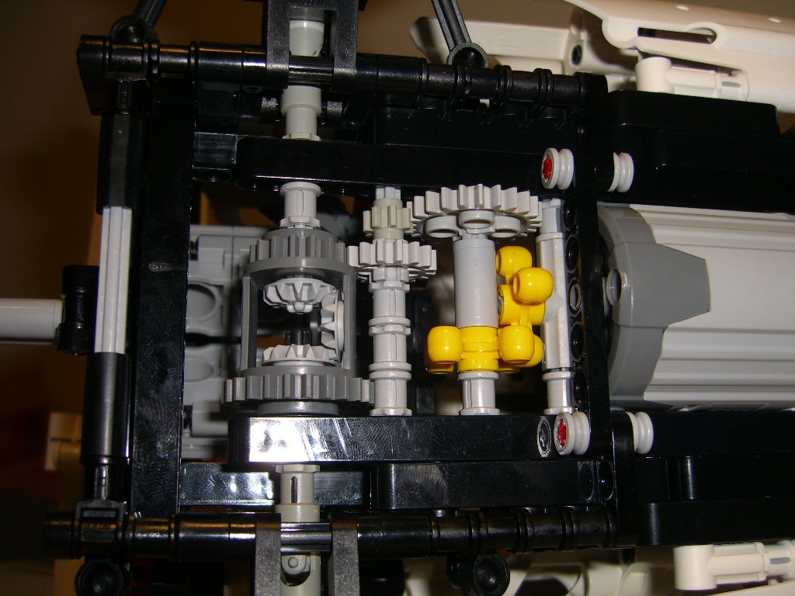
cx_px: 398
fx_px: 873
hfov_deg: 49.0
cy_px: 298
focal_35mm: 38
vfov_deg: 37.7
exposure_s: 1/60
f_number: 2.8
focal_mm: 7.9
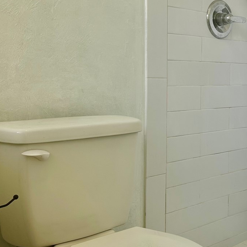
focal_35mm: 54
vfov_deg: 31.6
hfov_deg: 30.4
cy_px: 112
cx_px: 217
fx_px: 436
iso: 32
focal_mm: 5.7
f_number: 1.5
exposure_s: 1/120
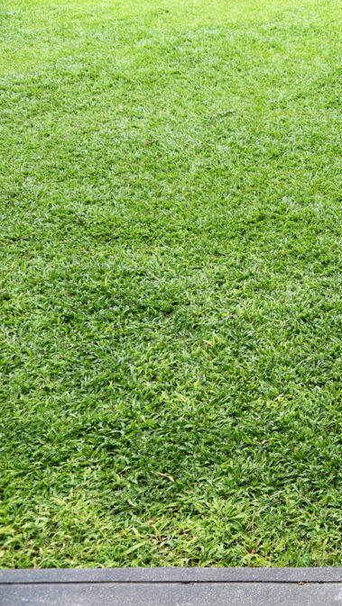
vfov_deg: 40.6
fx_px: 821
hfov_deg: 21.3
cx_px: 448
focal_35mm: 51
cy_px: 299
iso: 200
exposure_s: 1/250
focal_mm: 32
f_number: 4
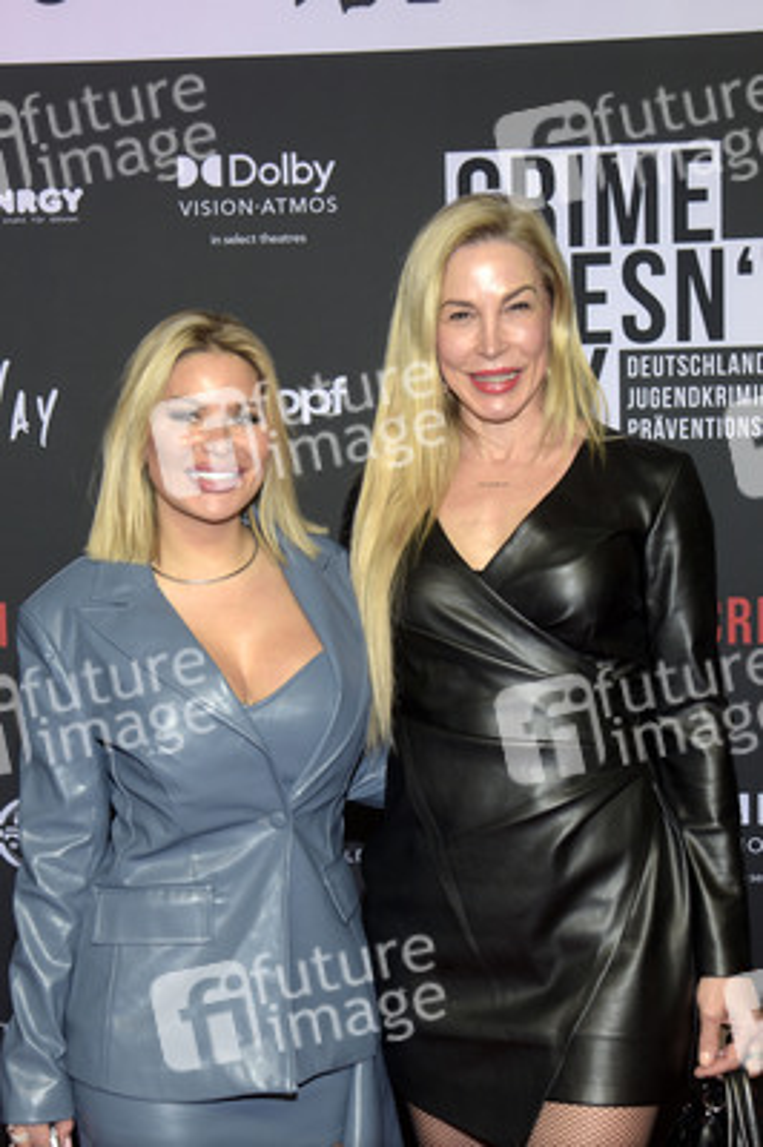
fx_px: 1401
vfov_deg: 44.5
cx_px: 382
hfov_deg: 30.5
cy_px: 574
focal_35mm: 44
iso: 500
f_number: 4.5
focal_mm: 44
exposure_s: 1/250
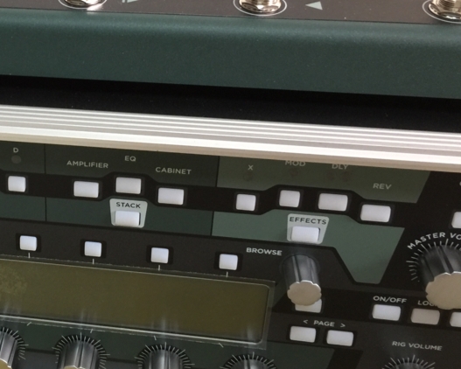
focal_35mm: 55
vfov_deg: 27.5
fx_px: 751
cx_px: 42
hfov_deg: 32.4
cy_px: 124
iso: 64
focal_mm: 4.15
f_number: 2.2
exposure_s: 1/15
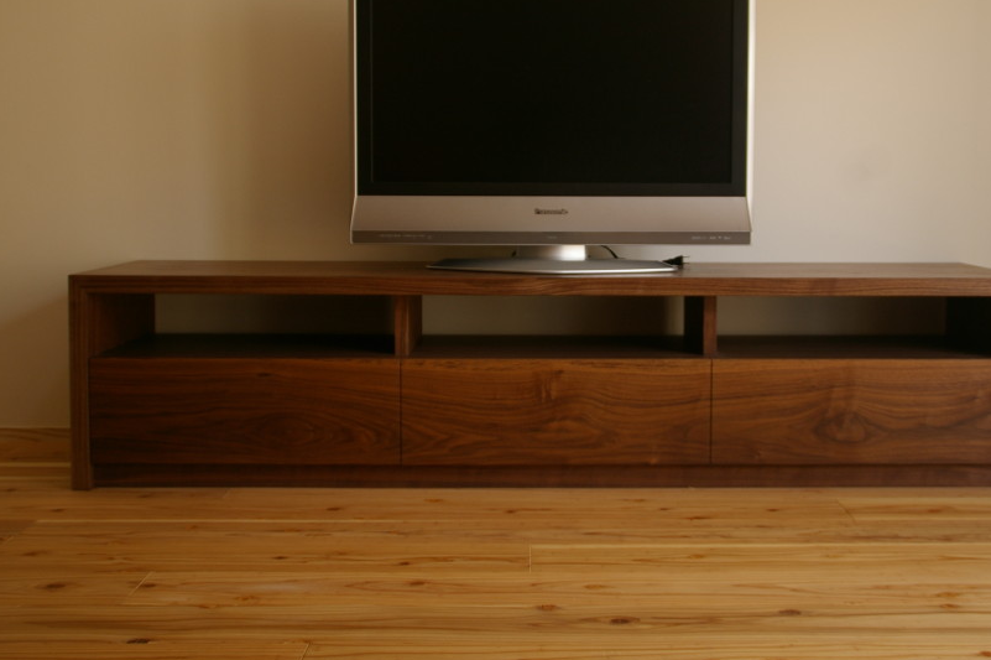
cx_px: 562
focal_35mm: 46
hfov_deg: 42.7
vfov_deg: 29.1
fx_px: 1265
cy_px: 256
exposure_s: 1/45
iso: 200
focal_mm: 24
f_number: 4
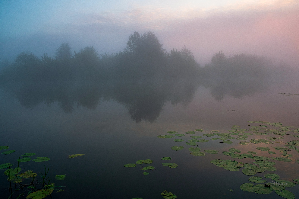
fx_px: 224
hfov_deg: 67.4
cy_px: 100
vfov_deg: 47.9
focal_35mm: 27
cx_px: 150
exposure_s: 1/80
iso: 200
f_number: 8
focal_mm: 18
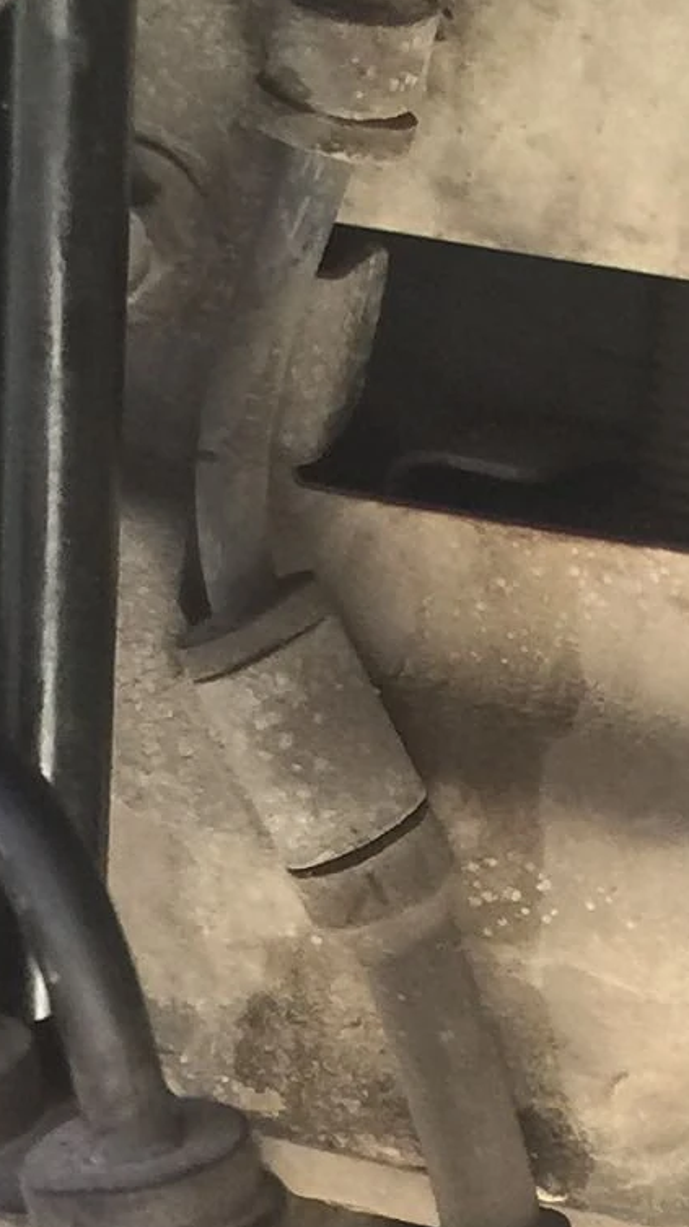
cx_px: 174
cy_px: 1434
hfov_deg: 8.8
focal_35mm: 137
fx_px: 4454
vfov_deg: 15.2
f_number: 2.2
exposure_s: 1/15
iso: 40
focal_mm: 4.15
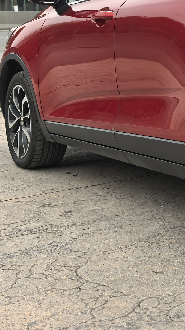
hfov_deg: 13.9
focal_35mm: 77
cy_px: 32
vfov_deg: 26.6
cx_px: 337
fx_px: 672
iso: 50
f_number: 2
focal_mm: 6.98
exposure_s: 1/402
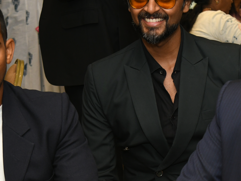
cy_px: 124
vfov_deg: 11.4
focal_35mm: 130
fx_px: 905
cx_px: 127
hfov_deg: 15.2
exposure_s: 1/160
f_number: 4.5
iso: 1250
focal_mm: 46
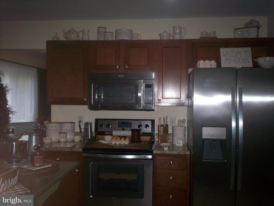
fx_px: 285
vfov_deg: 39.7
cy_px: 103
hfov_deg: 51.3
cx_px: 137
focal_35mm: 36
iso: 140
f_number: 4.5
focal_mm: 6
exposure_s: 1/60
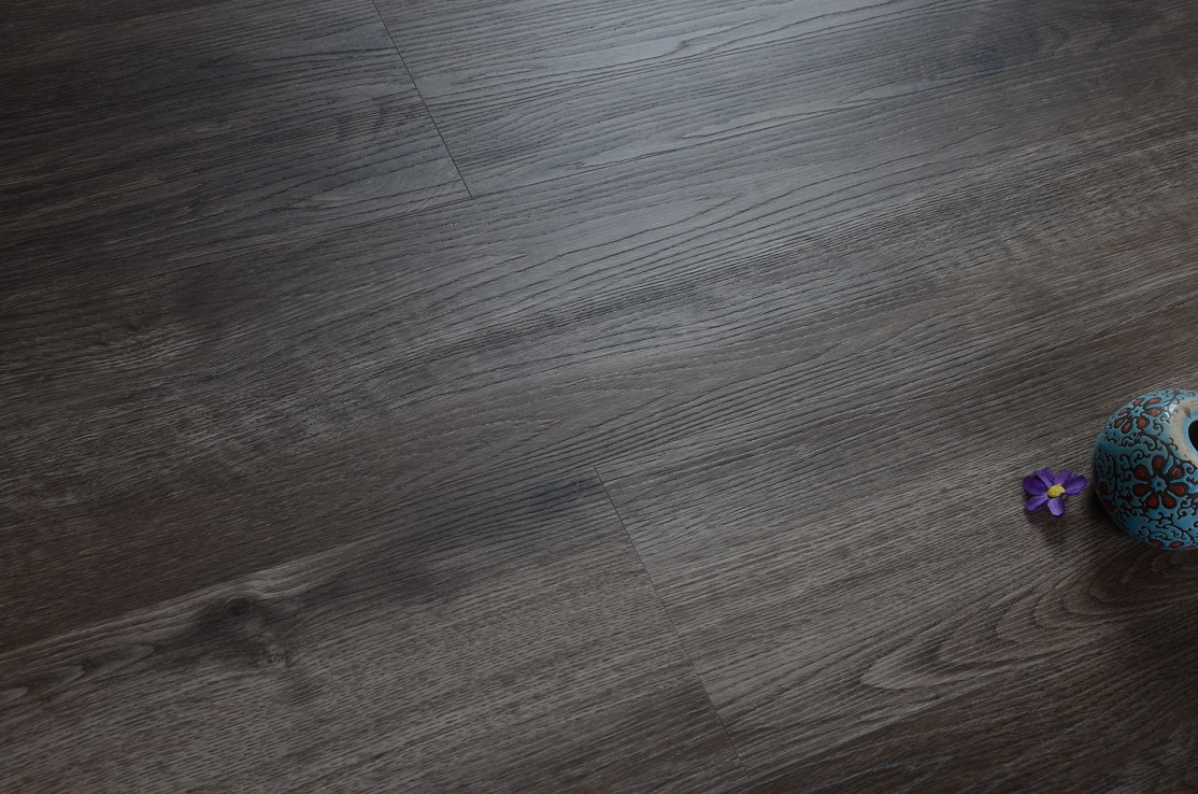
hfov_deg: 40.4
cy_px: 408
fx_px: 1627
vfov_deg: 27.4
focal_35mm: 49
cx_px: 576
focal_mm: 28
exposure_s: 1/100
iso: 100
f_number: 7.1
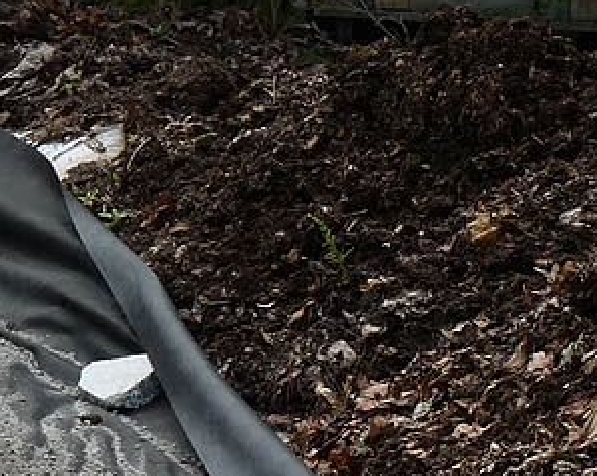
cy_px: 233
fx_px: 4572
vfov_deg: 6.0
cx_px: -34
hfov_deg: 7.4
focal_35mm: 259
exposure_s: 1/400
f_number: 5.6
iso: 100
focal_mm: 12.4
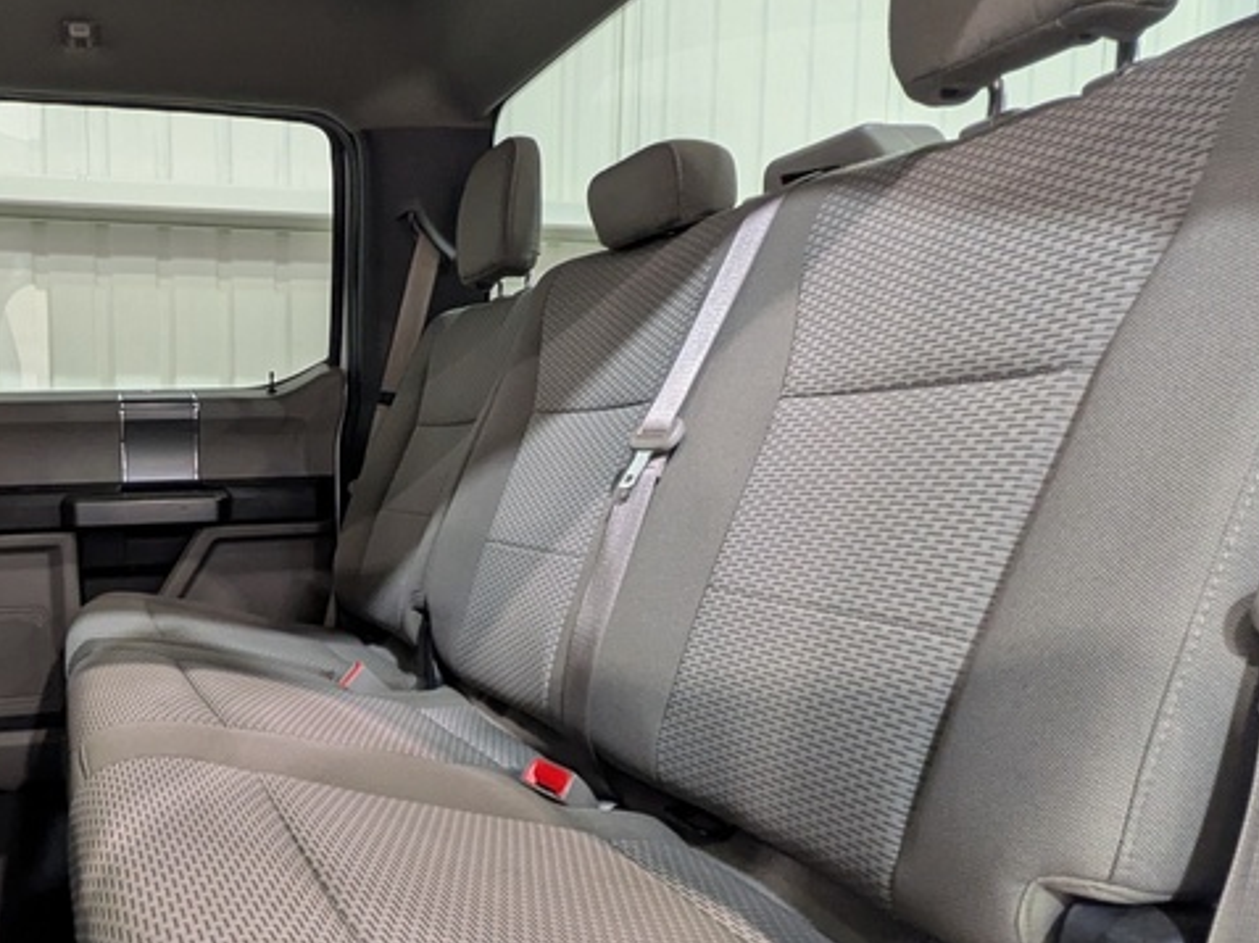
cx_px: 324
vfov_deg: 46.4
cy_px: 585
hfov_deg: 57.2
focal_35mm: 30
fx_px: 1091
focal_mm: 1.83
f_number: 2.2
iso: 192
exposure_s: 1/25
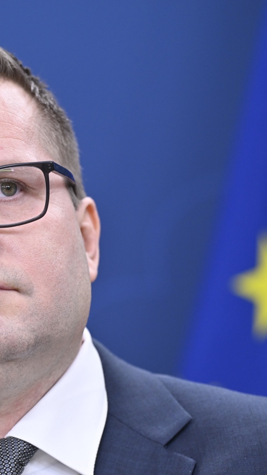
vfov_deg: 6.8
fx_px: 3976
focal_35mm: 316
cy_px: 238
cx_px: -9
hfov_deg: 3.8
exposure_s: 1/250
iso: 1250
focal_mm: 200
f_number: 4
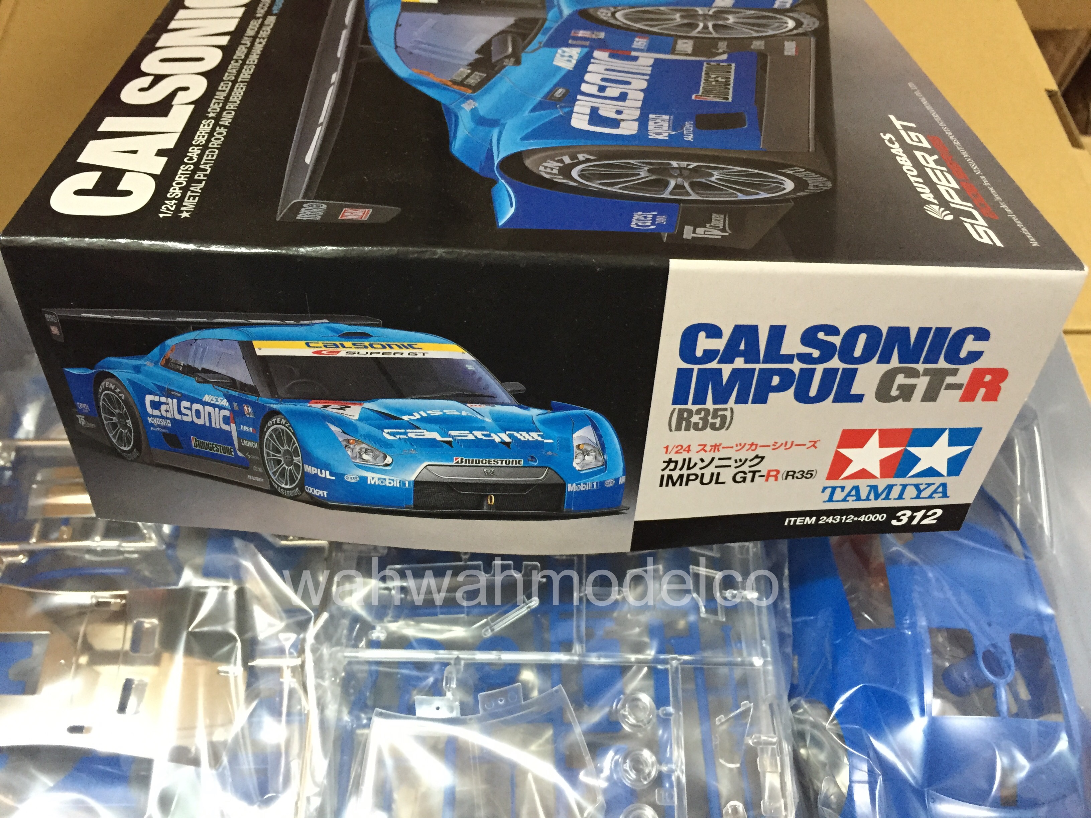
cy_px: 409
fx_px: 914
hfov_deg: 61.7
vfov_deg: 48.2
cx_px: 546
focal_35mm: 29
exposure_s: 1/17
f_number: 2.2
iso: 250
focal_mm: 4.15
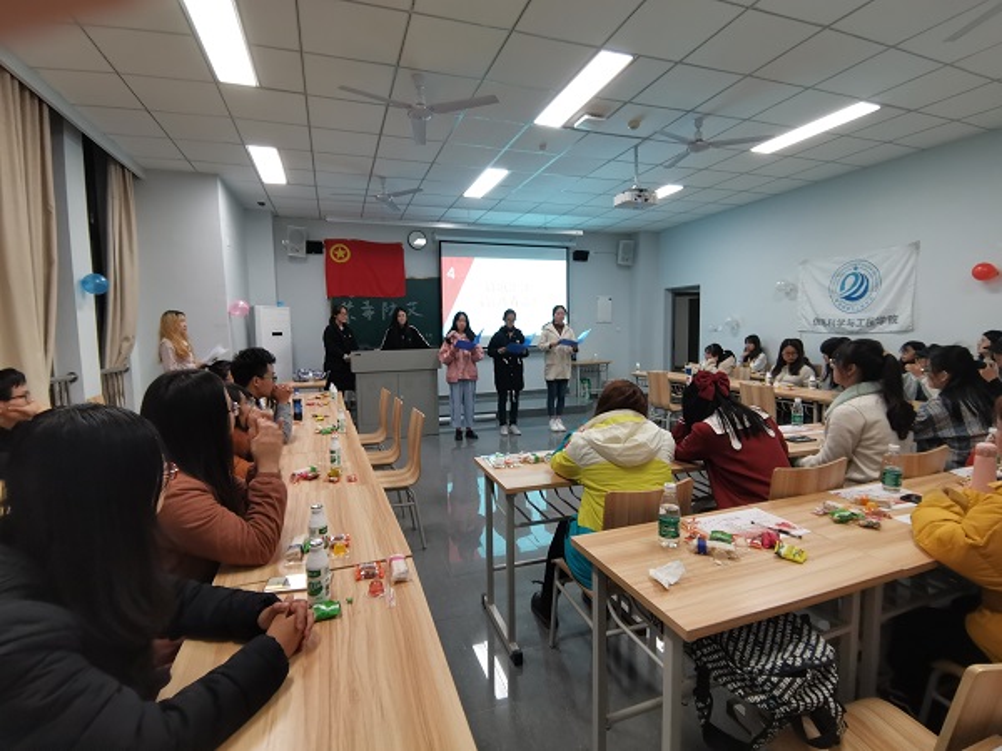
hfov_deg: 91.0
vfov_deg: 74.7
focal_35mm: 17
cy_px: 376
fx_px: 492
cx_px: 501
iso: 250
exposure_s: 1/33.3
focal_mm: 2.23
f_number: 2.2
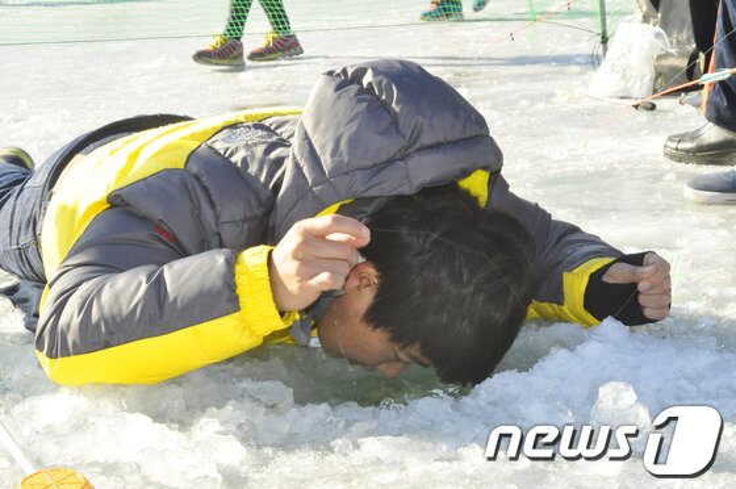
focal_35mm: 93
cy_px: 244
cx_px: 368
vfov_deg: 14.7
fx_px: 1899
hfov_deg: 21.9
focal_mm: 62
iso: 1250
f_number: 20
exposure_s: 1/200
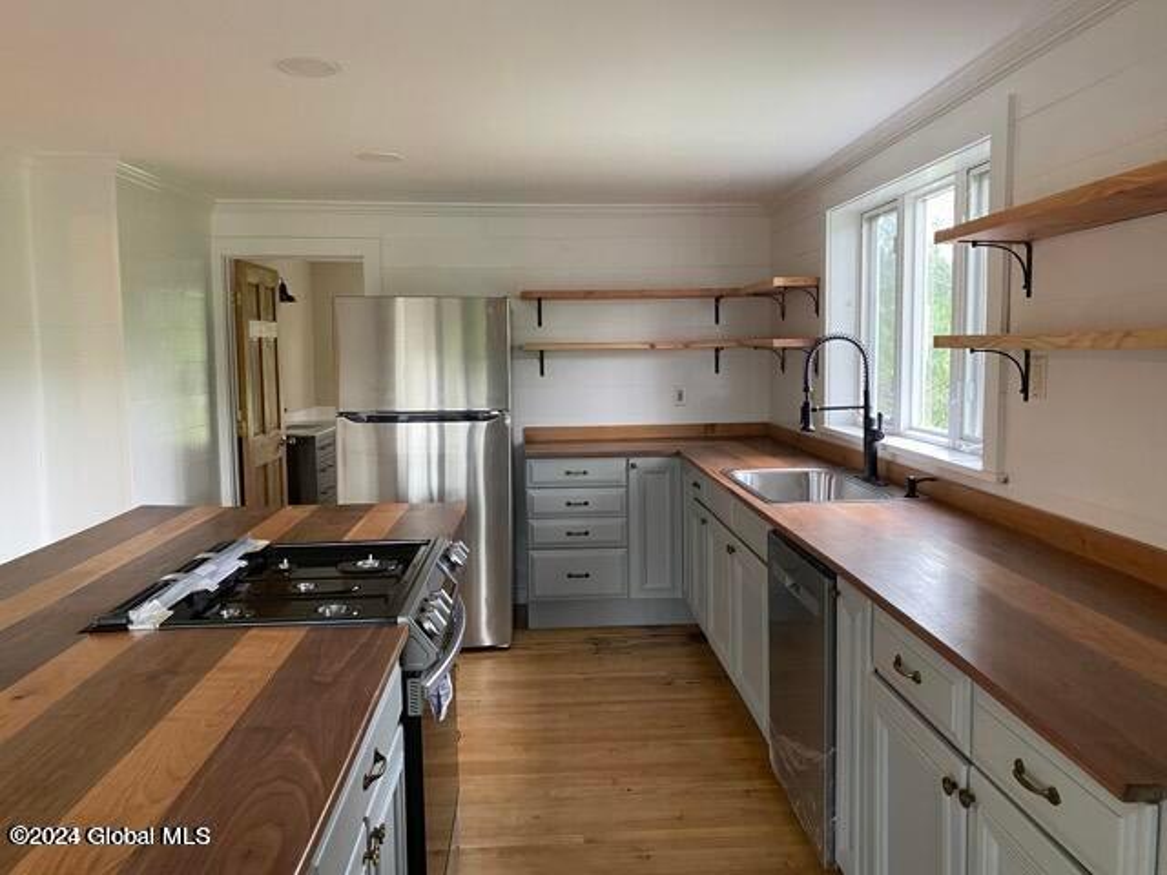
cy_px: 438
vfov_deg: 53.1
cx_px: 584
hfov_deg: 67.3
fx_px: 877
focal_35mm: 26
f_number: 1.8
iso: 160
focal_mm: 4.25
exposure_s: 1/60
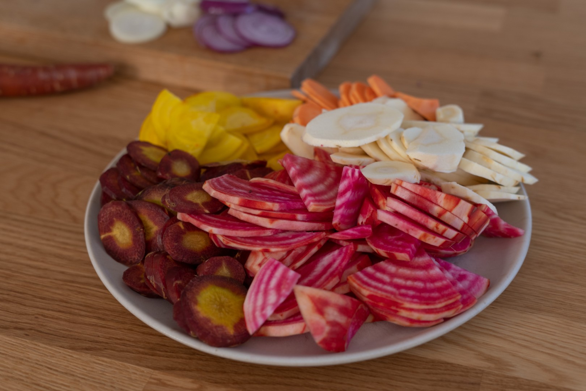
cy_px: 196
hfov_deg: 39.6
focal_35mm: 50
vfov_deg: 27.0
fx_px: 814
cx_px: 293
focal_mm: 50
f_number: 3.5
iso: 320
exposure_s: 1/60
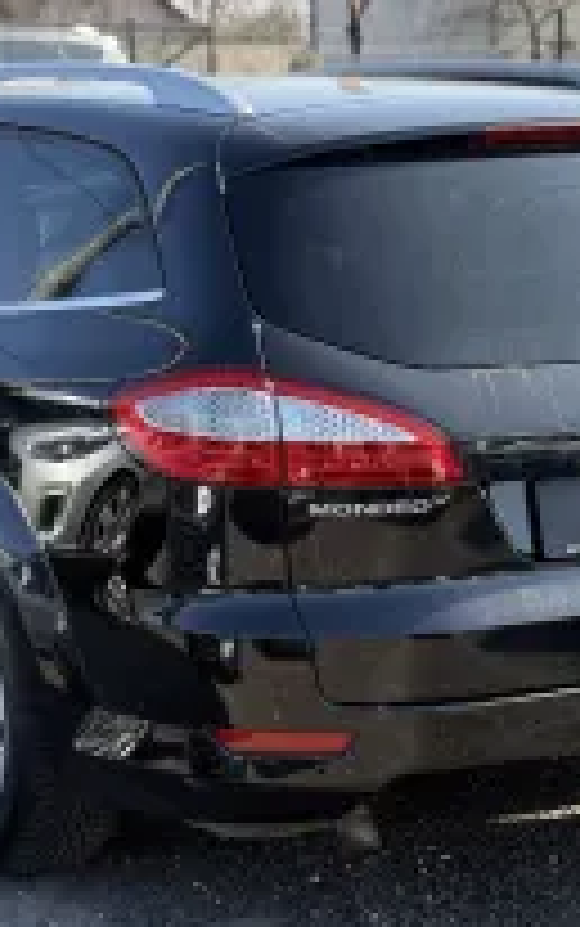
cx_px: 270
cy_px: 518
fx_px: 2248
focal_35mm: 89
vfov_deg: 23.3
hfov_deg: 14.7
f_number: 1.78
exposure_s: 1/1085
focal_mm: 6.76
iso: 80
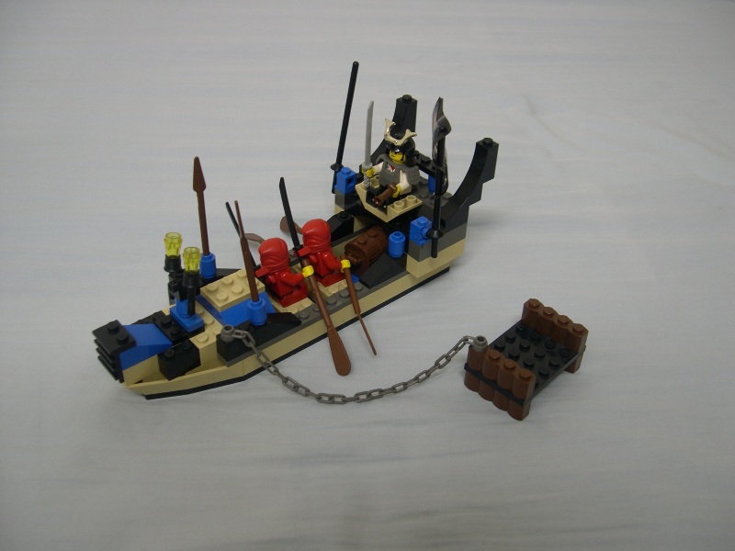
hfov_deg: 49.0
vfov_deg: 37.7
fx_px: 807
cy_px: 276
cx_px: 368
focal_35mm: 38
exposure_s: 1/15.4
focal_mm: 8
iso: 100
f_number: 2.8
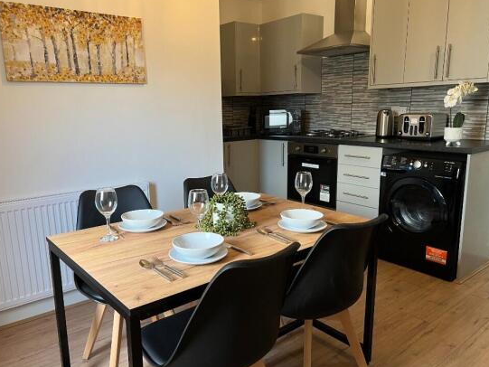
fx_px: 396
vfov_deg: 49.8
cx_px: 236
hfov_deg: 63.4
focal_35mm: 28
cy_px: 185
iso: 125
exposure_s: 1/60
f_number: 1.5
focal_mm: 5.7
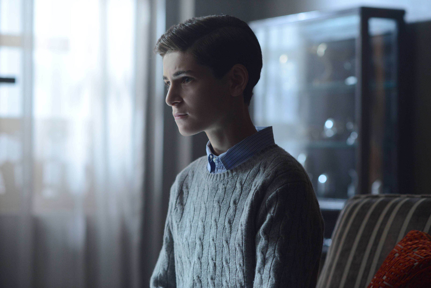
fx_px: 1257
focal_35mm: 105
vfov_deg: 13.1
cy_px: 144
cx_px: 216
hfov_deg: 19.5
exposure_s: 1/160
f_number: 3.5
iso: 1600
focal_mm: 105
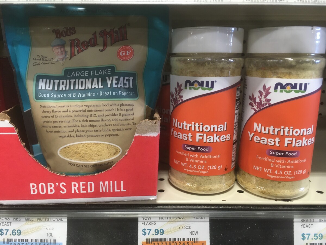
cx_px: 163
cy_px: 122
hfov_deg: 61.7
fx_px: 273
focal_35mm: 29
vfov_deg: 48.2
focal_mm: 4.15
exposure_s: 1/30
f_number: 2.2
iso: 100
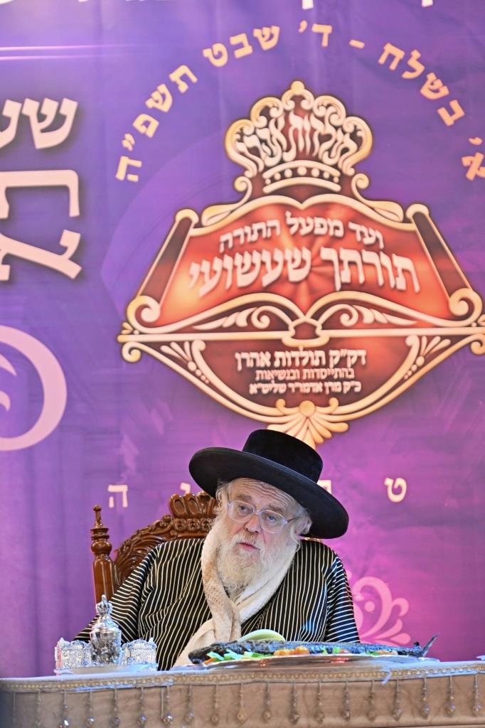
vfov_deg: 7.4
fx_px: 5601
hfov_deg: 5.0
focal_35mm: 277
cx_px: 242
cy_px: 364
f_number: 2.8
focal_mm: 185
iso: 640
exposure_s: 1/125
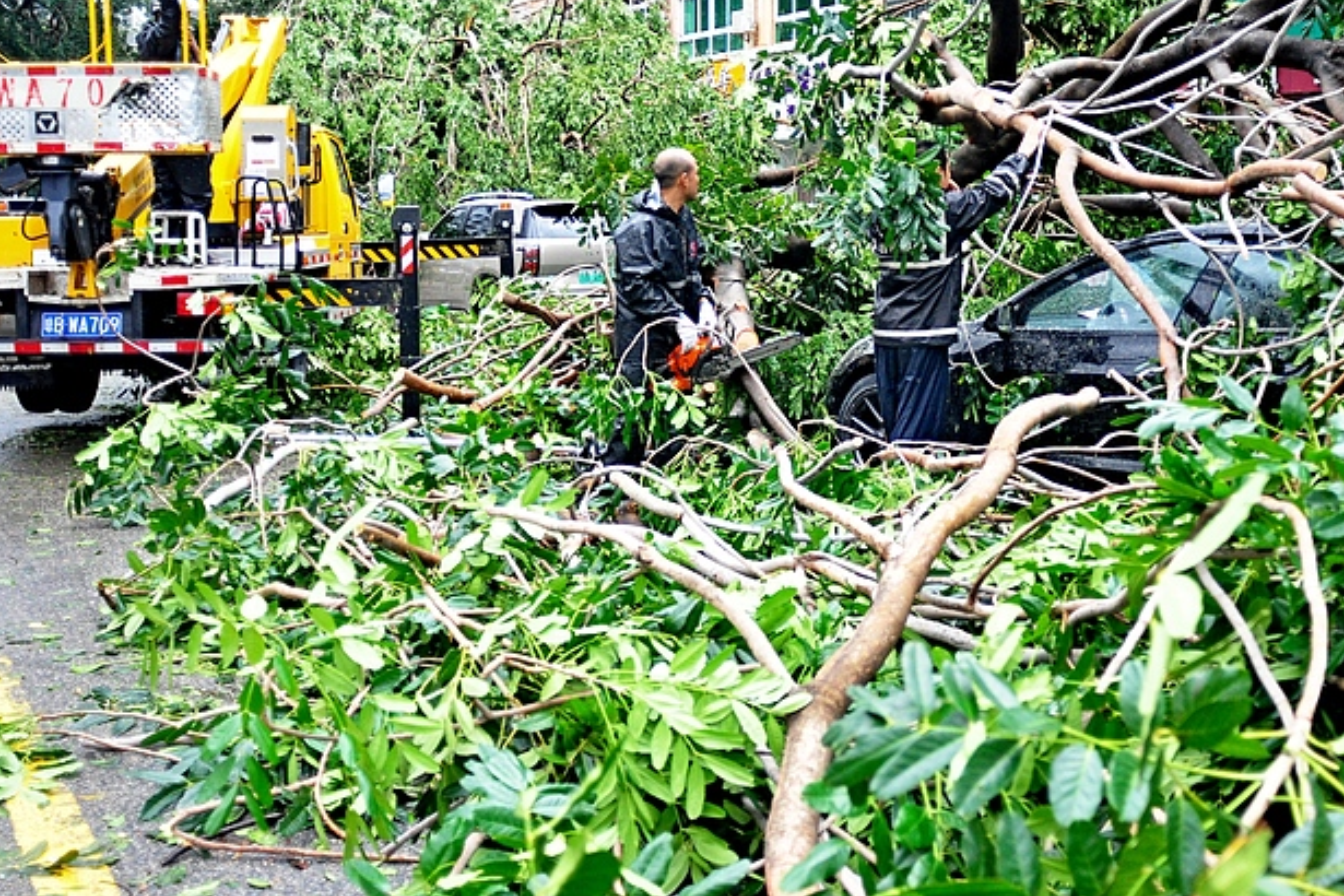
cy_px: 344
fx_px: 1456
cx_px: 841
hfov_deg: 49.1
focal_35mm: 39
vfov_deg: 34.1
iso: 800
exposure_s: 1/800
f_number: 9
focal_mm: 20
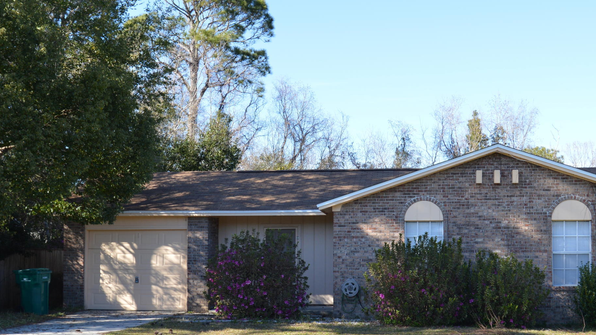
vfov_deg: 21.0
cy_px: 227
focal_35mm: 57
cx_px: 291
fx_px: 901
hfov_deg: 36.6
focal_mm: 22
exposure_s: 1/160
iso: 100
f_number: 6.3
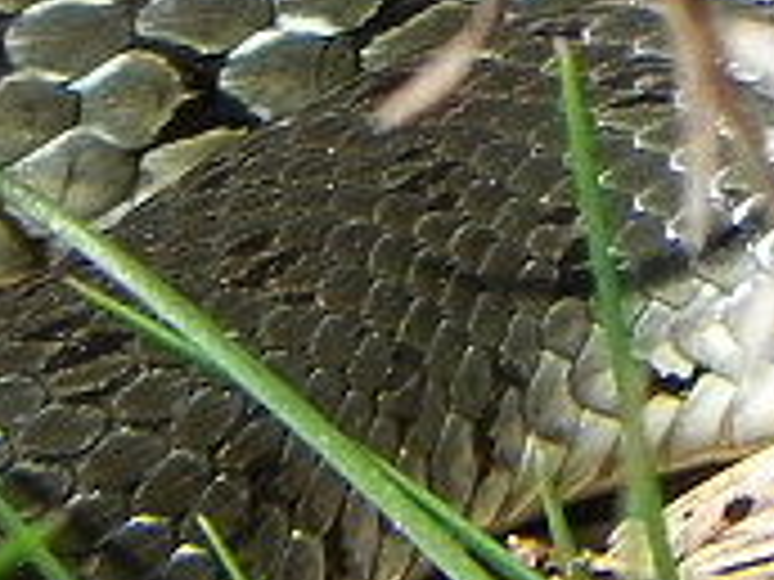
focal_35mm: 4041
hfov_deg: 0.5
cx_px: 486
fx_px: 90355
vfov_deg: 0.4
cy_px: 40
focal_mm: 120
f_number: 6.3
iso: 160
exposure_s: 1/290
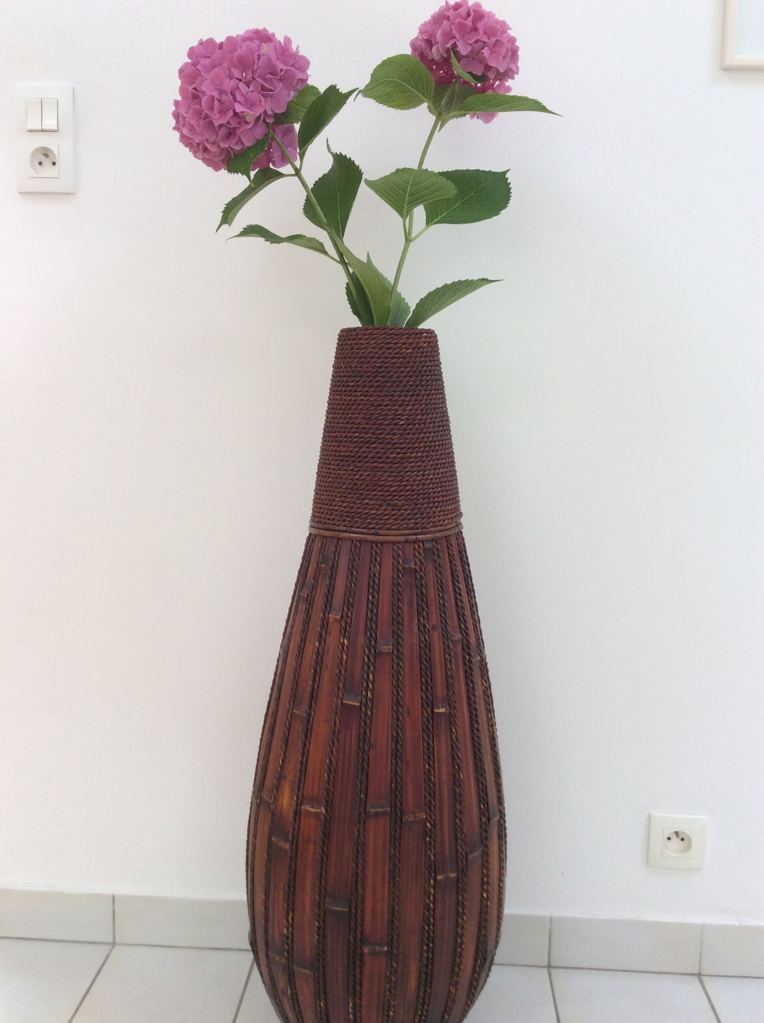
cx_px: 382
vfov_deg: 56.9
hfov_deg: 44.1
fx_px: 944
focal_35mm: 32
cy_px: 512
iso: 40
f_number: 2.4
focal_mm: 3.3
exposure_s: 1/100
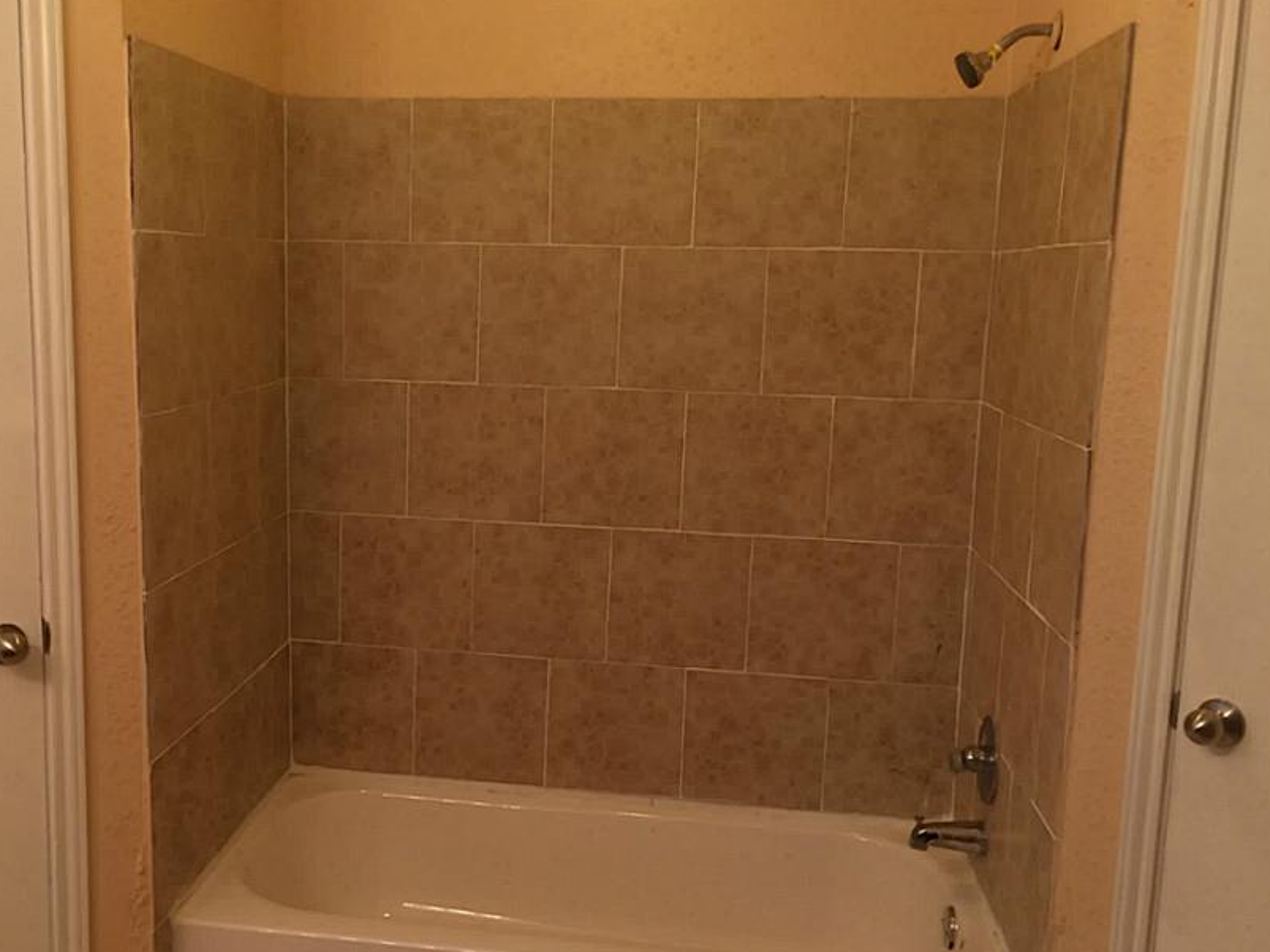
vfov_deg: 38.6
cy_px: 495
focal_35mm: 37
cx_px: 471
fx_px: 1357
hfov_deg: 49.6
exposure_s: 1/30
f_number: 2.2
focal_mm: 4.15
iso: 100
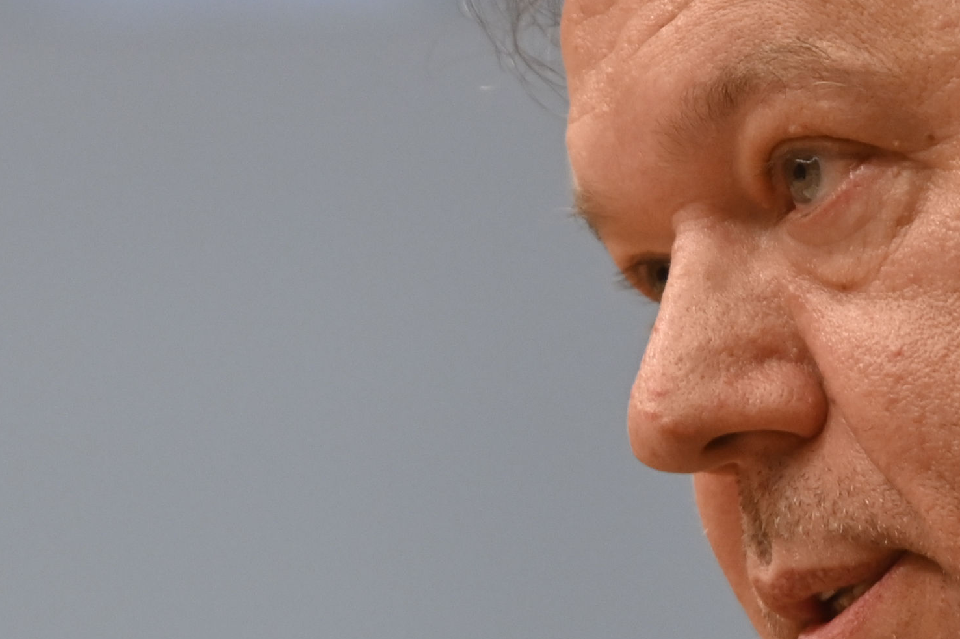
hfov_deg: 2.5
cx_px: 320
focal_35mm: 819
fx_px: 21827
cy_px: 208
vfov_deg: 1.7
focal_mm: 200
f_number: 4
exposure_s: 1/160
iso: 1250
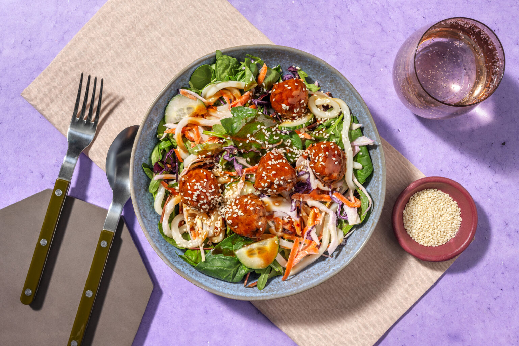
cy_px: 173
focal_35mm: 50
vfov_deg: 27.0
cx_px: 260
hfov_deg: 39.6
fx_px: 721
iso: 100
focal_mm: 50
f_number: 11
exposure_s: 1/160
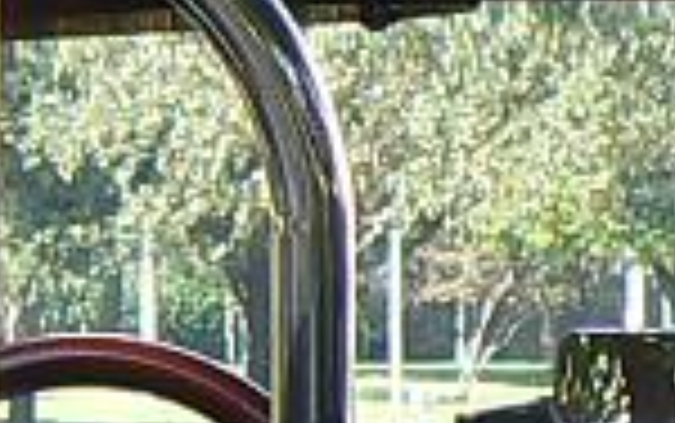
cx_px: 634
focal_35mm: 659
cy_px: 1112
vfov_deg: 2.0
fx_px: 12132
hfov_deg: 3.2
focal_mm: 11.2
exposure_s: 1/125
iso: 80
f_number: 4.5
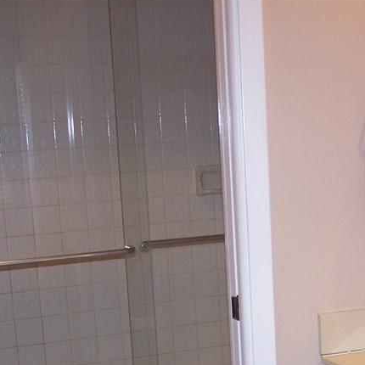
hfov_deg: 21.5
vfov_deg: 21.2
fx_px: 954
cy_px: 320
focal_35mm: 80
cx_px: 271
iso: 140
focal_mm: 6.3
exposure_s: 1/60
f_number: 2.8
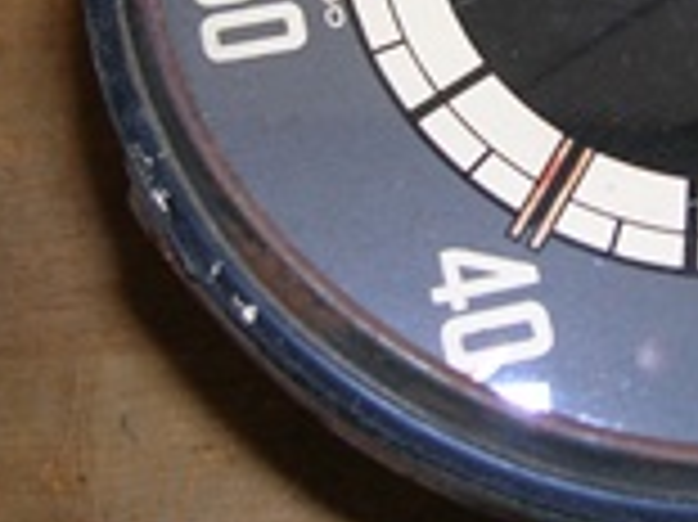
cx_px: 590
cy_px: -16
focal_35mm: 88
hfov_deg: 21.9
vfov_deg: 16.4
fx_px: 1773
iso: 50
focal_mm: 5.7
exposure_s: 1/60.1
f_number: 2.9
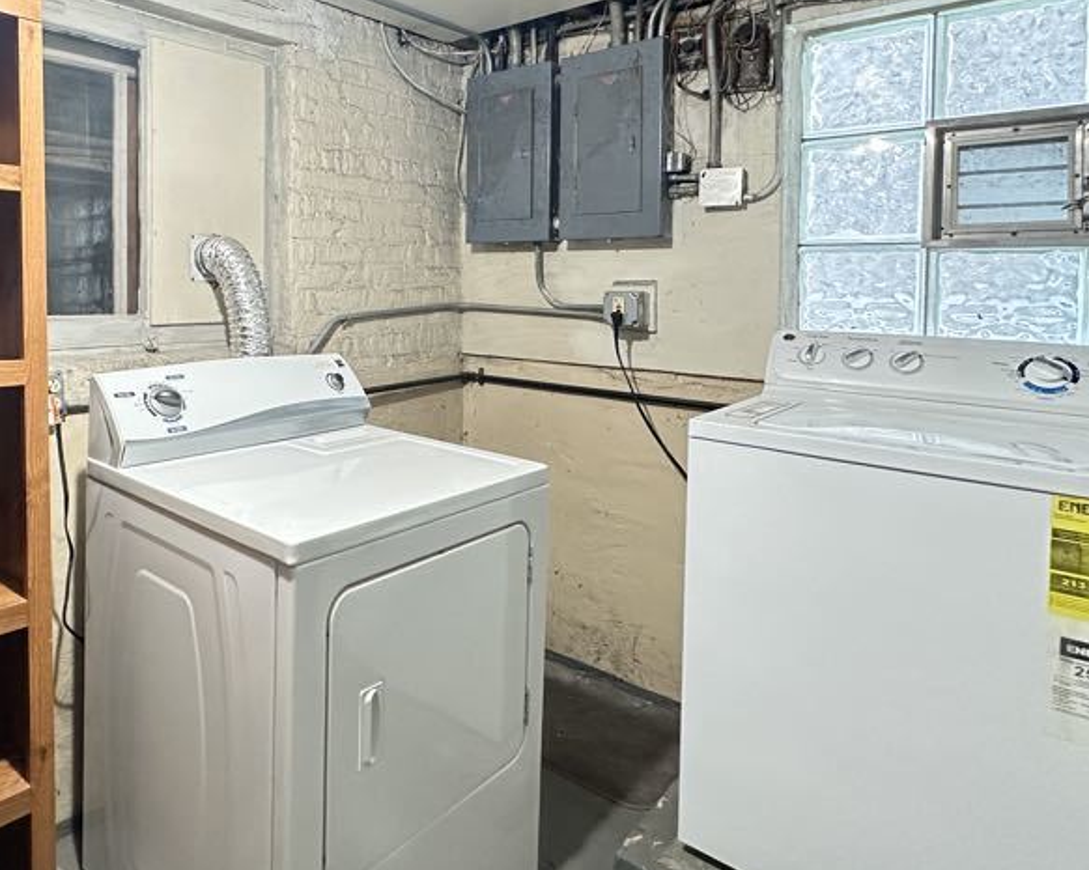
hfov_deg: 66.3
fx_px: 773
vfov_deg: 57.5
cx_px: 284
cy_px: 293
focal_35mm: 24
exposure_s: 1/60
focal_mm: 2.22
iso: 640
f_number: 2.2
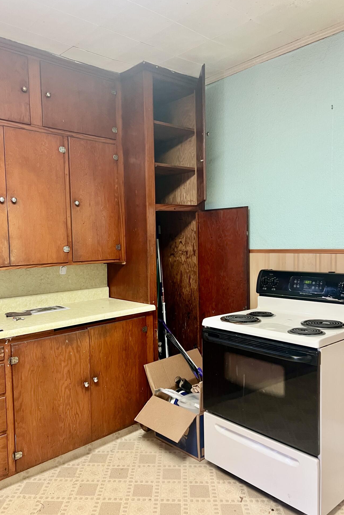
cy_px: 263
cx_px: 156
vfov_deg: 65.5
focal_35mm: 28
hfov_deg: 46.3
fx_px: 401
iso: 200
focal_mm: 5.7
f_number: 1.5
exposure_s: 1/60
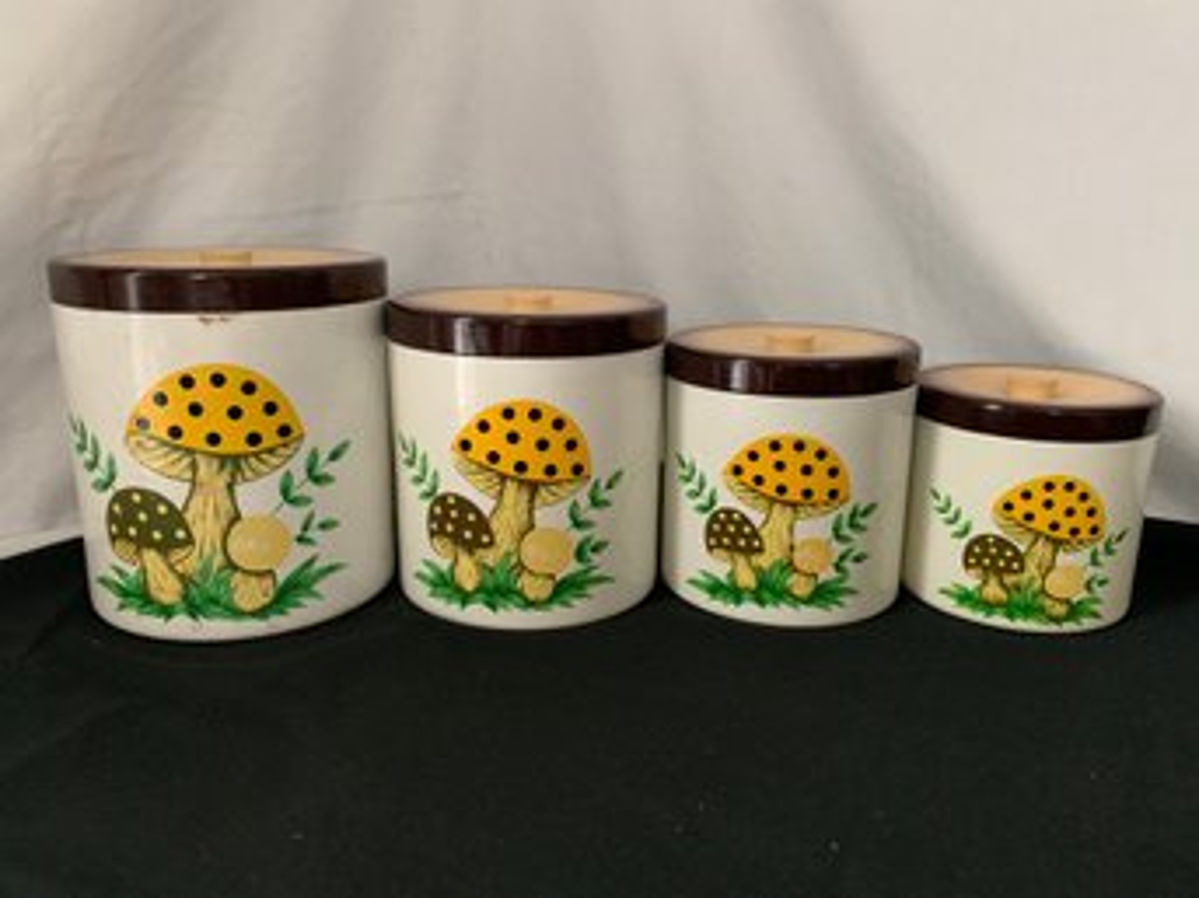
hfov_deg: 67.3
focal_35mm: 26
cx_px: 600
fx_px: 900
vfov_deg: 53.0
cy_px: 449
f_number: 1.8
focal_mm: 4.25
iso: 400
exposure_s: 1/40
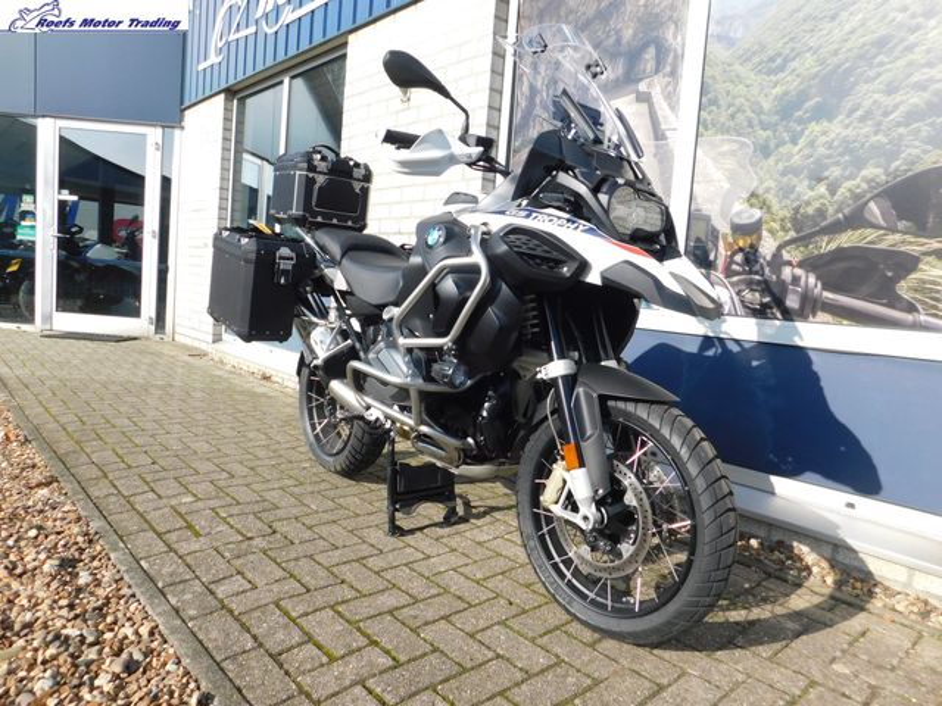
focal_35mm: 24
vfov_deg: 56.8
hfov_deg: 71.6
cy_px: 353
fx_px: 653
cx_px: 471
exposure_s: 1/1000
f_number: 3
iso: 125
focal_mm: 4.1
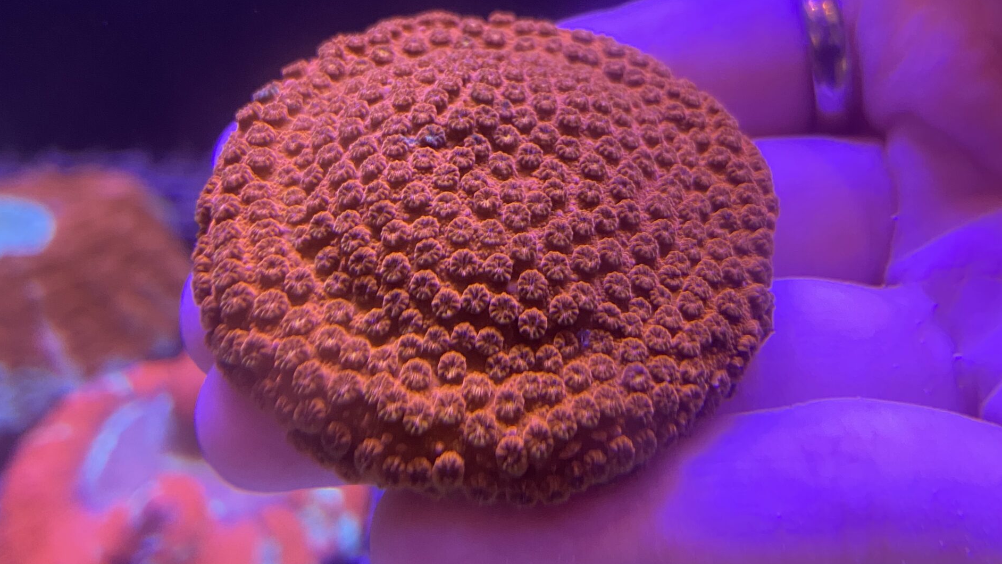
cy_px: 227
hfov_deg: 54.0
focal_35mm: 37
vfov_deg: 31.9
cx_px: 500
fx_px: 983
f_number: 1.8
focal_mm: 4.25
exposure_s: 1/60
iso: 320
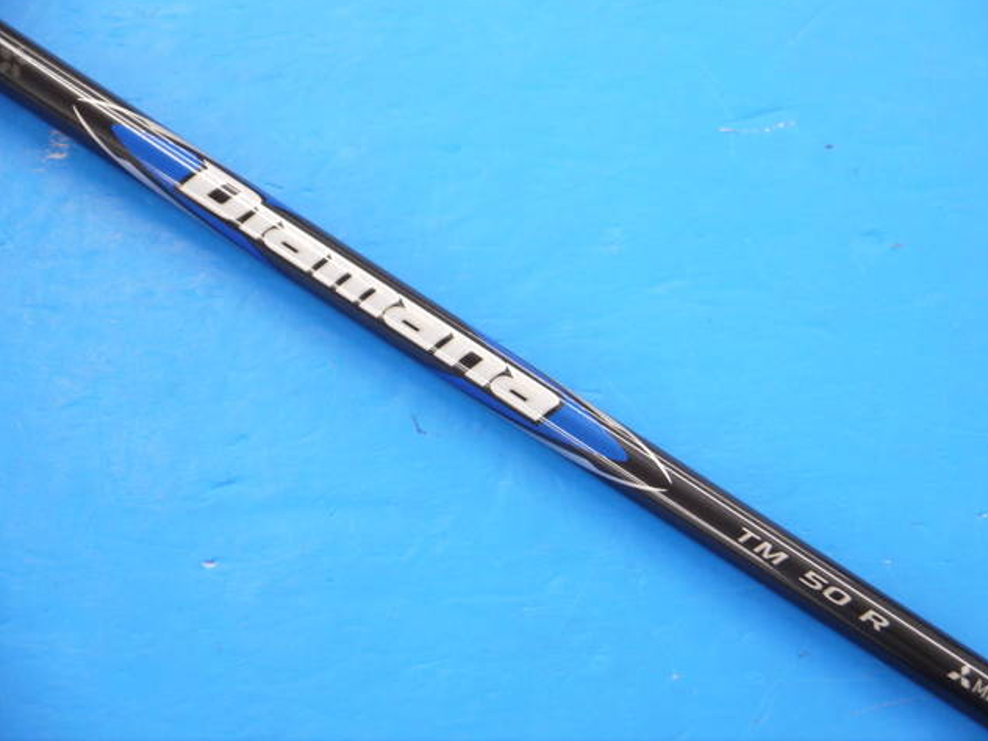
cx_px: 499
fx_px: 2426
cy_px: 369
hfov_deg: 23.0
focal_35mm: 85
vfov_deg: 17.4
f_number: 5.6
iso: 640
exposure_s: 1/80
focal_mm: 42
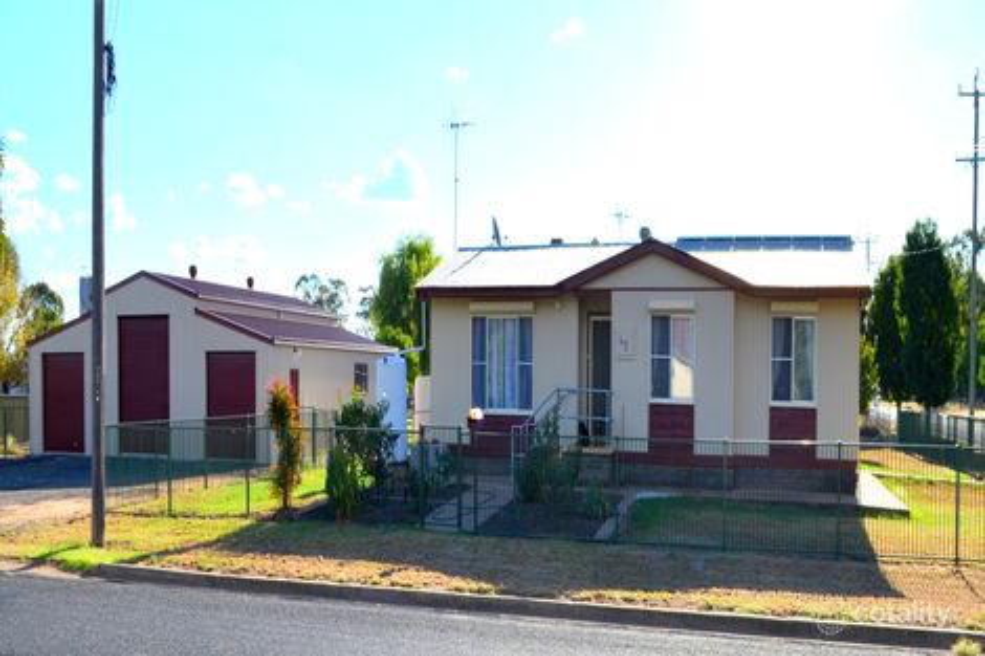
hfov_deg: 61.9
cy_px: 328
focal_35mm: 30
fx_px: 821
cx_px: 492
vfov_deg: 43.6
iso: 100
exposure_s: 1/250
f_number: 8
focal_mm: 20
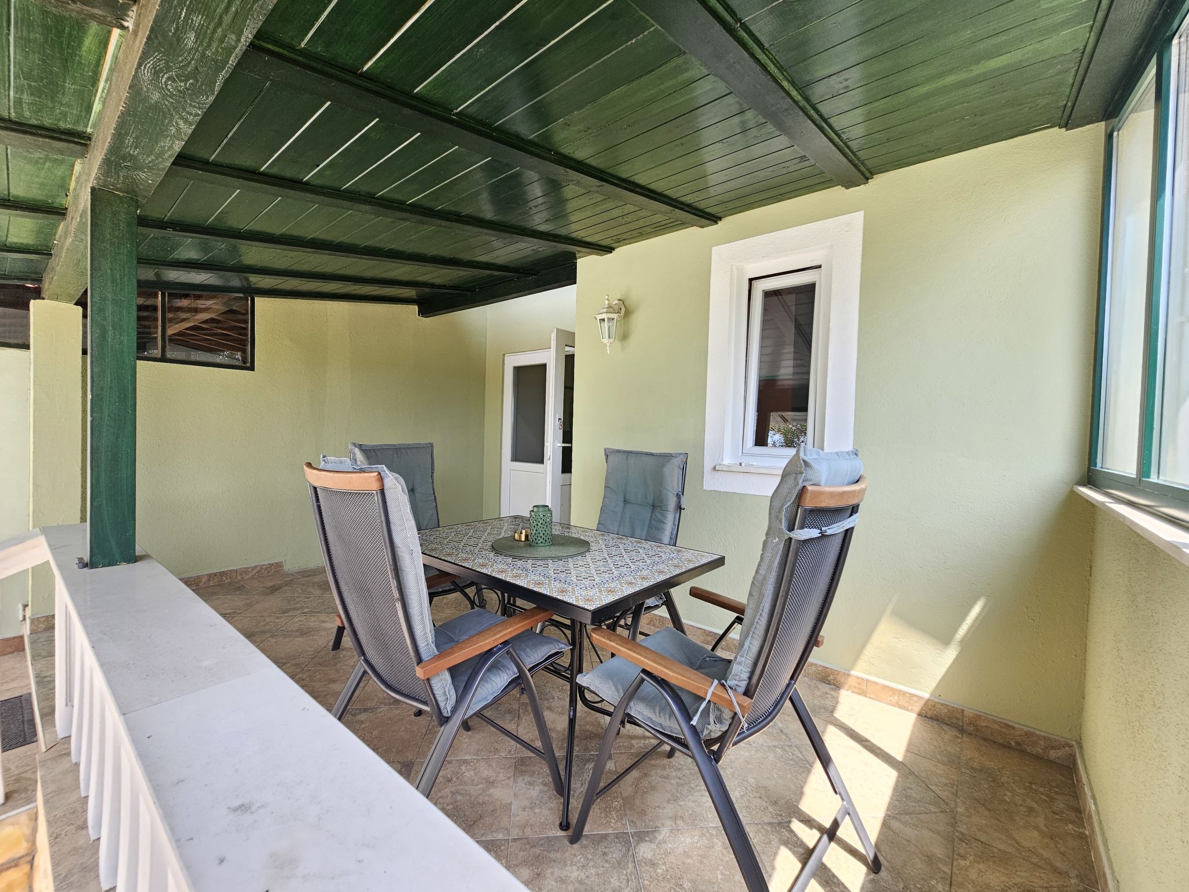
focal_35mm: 13
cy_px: 446
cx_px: 594
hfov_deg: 106.2
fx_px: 447
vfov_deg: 89.9
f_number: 2.2
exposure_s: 1/100
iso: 64
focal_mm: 2.2
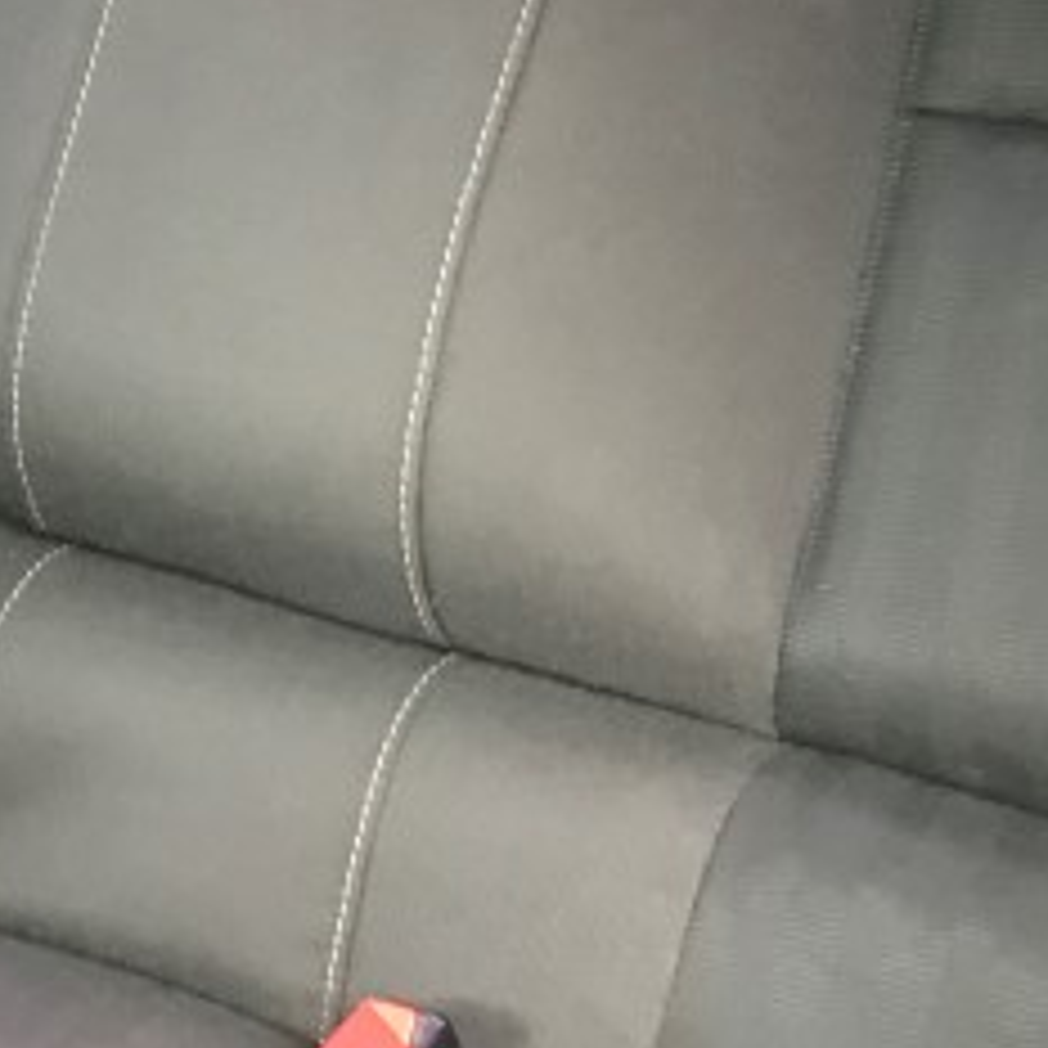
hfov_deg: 15.6
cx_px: -54
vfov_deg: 15.6
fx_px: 3733
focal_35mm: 109
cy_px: -27
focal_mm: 3.99
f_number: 1.8
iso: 64
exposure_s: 1/15
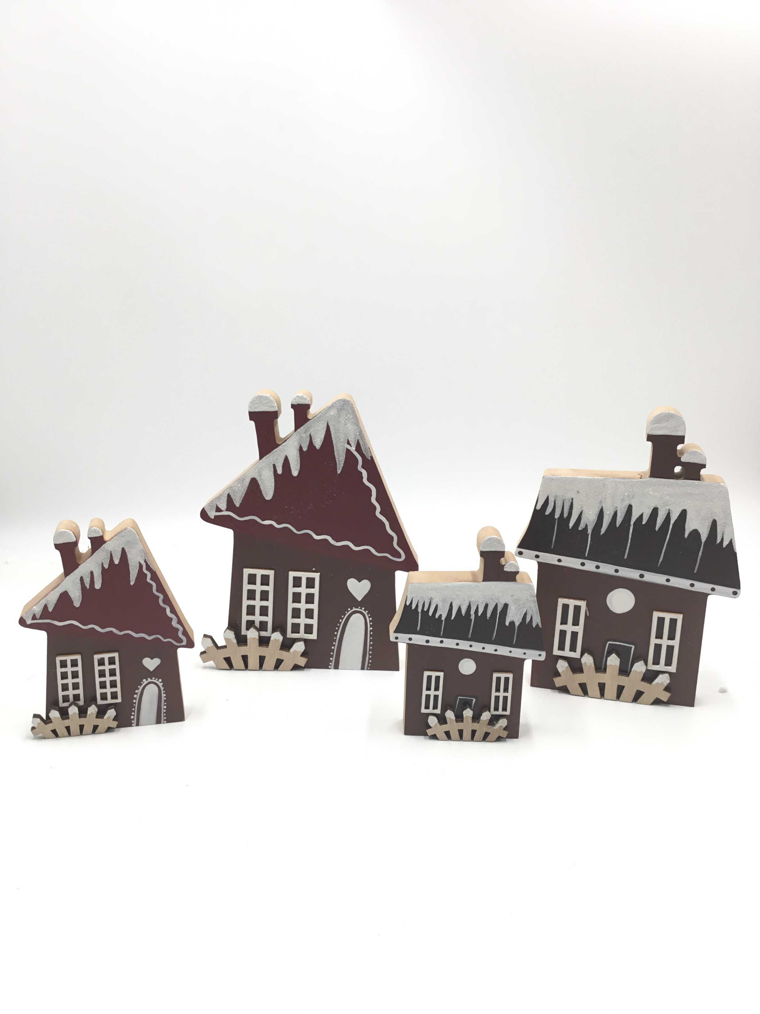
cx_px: 380
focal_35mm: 31
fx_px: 907
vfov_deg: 58.4
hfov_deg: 45.4
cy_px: 507
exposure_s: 1/100
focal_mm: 3.3
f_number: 2.4
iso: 25
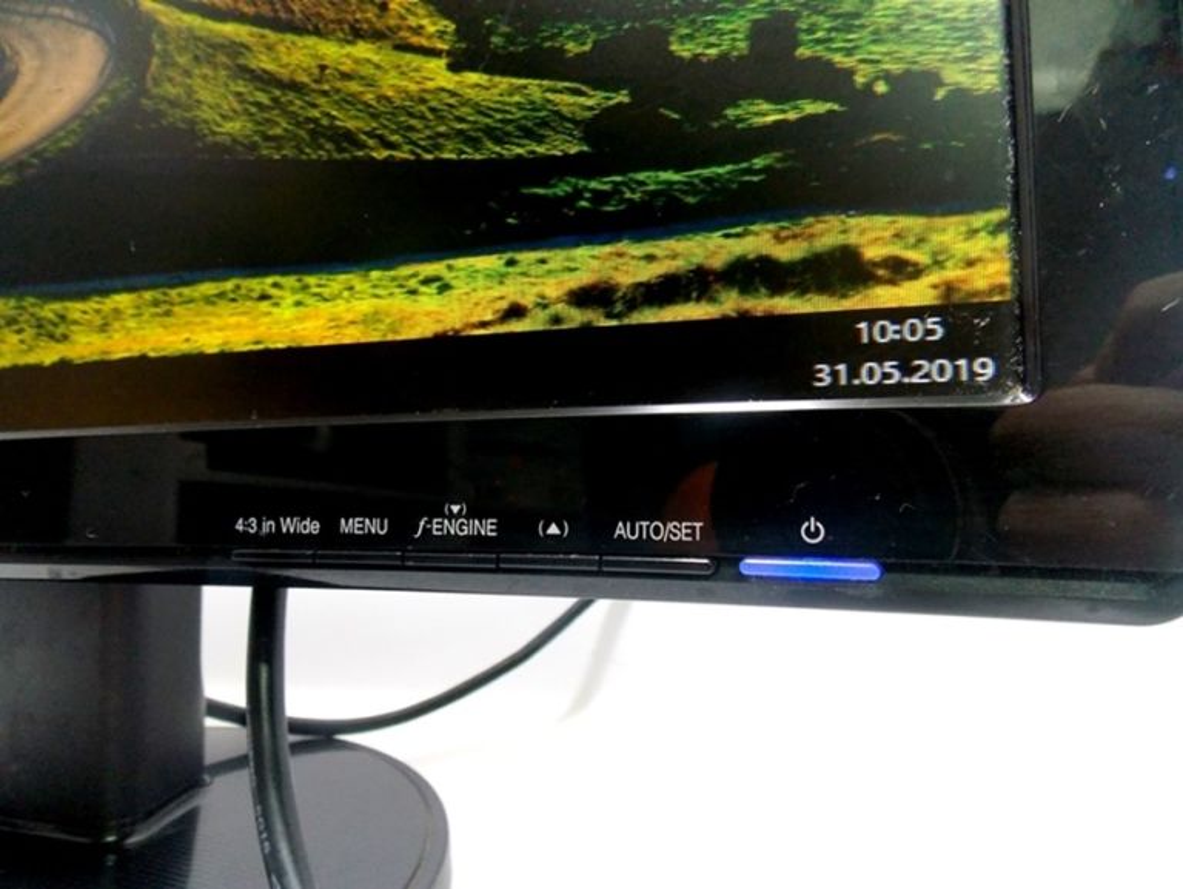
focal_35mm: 23
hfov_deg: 73.9
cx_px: 592
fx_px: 787
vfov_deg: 58.9
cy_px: 444
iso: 250
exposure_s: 1/30
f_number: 3.1
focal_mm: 4
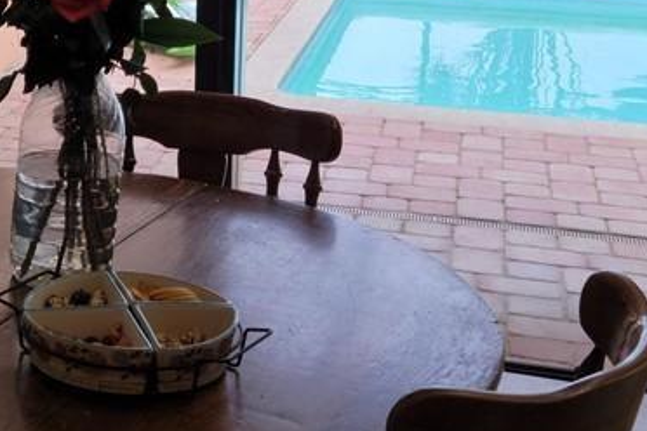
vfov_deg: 16.6
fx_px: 1438
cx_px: -4
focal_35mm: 80
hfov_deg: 24.2
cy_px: -23
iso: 40
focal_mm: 5.9
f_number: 2
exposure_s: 1/119
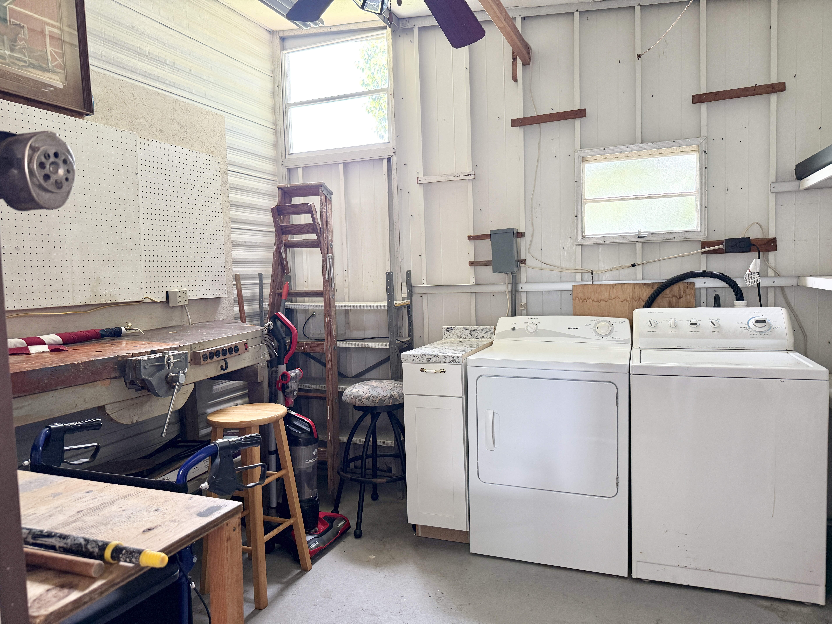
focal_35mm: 24
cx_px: 416
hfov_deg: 71.6
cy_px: 312
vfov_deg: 56.8
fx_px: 577
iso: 200
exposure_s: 1/62
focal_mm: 6.76
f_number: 1.78
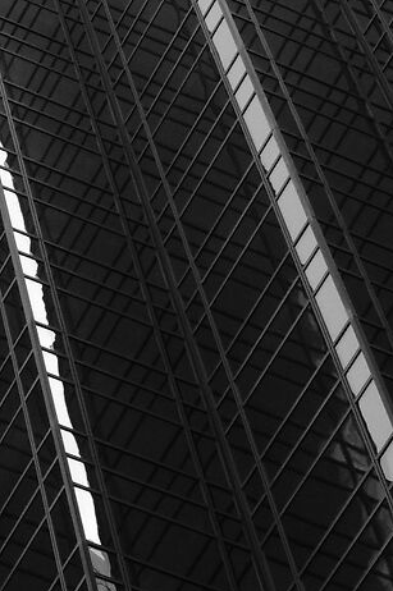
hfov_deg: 7.3
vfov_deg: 11.3
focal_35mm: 182
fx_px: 2987
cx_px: -383
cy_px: 359
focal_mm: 23
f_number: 8
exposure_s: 1/140
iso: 800
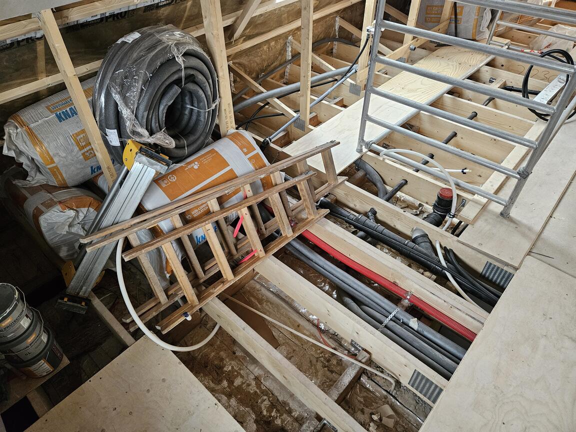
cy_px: 216
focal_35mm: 23
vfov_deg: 58.9
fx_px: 383
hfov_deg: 73.9
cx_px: 288
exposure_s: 1/100
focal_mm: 5.4
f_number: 1.8
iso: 640
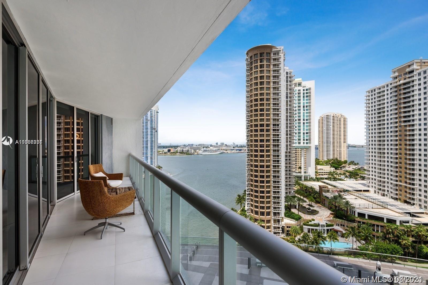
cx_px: 214
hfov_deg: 93.3
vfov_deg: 70.5
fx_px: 202
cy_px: 142
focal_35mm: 17
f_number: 8
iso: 250
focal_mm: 17
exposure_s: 1/320
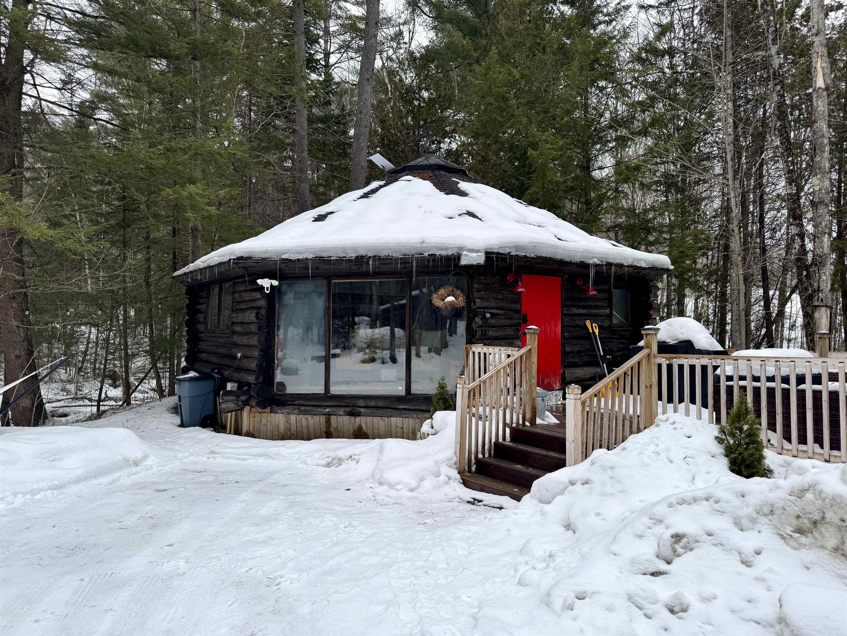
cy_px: 318
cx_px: 424
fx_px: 587
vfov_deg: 56.8
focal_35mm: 24
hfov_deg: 71.6
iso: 80
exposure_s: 1/1366
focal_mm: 6.76
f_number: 1.78
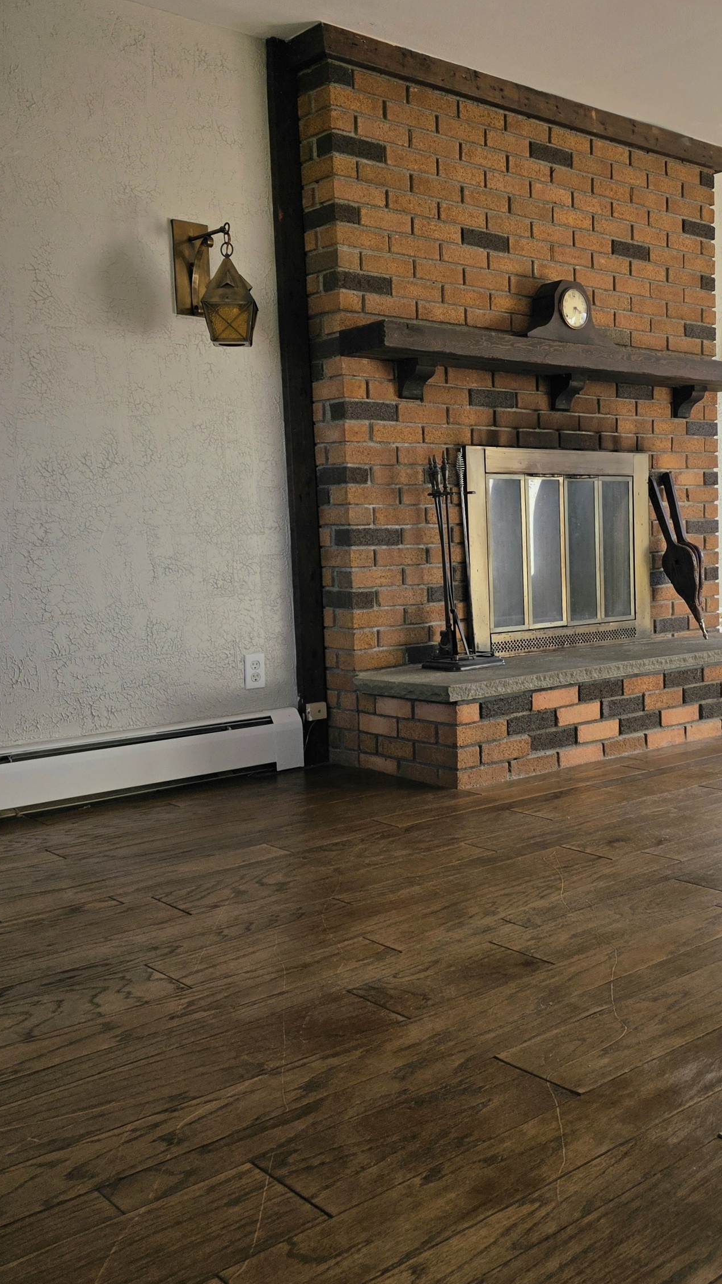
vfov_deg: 58.0
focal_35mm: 34
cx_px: 550
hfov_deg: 33.9
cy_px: 642
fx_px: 1158
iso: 40
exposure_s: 1/182
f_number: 1.7
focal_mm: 6.3
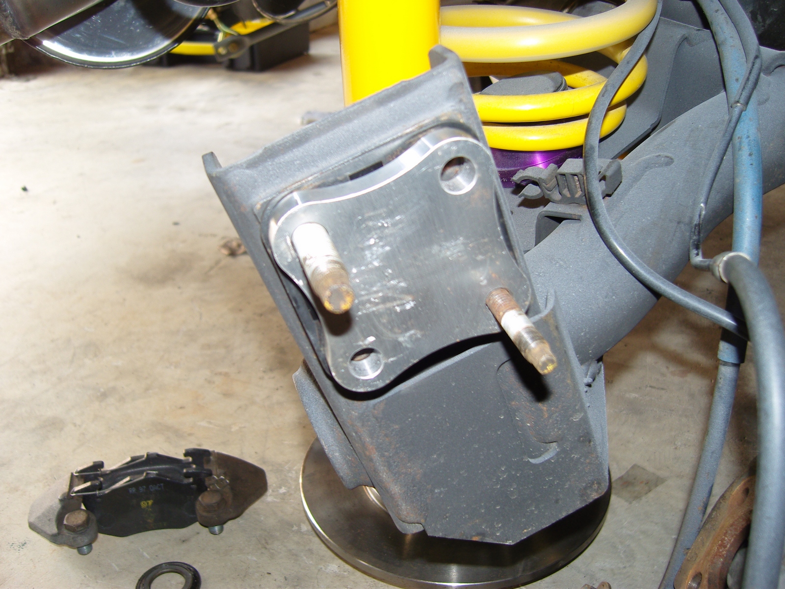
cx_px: 392
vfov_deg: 41.8
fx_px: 771
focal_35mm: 34
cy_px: 294
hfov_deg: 54.0
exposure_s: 1/40
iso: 100
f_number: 2.8
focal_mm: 7.3
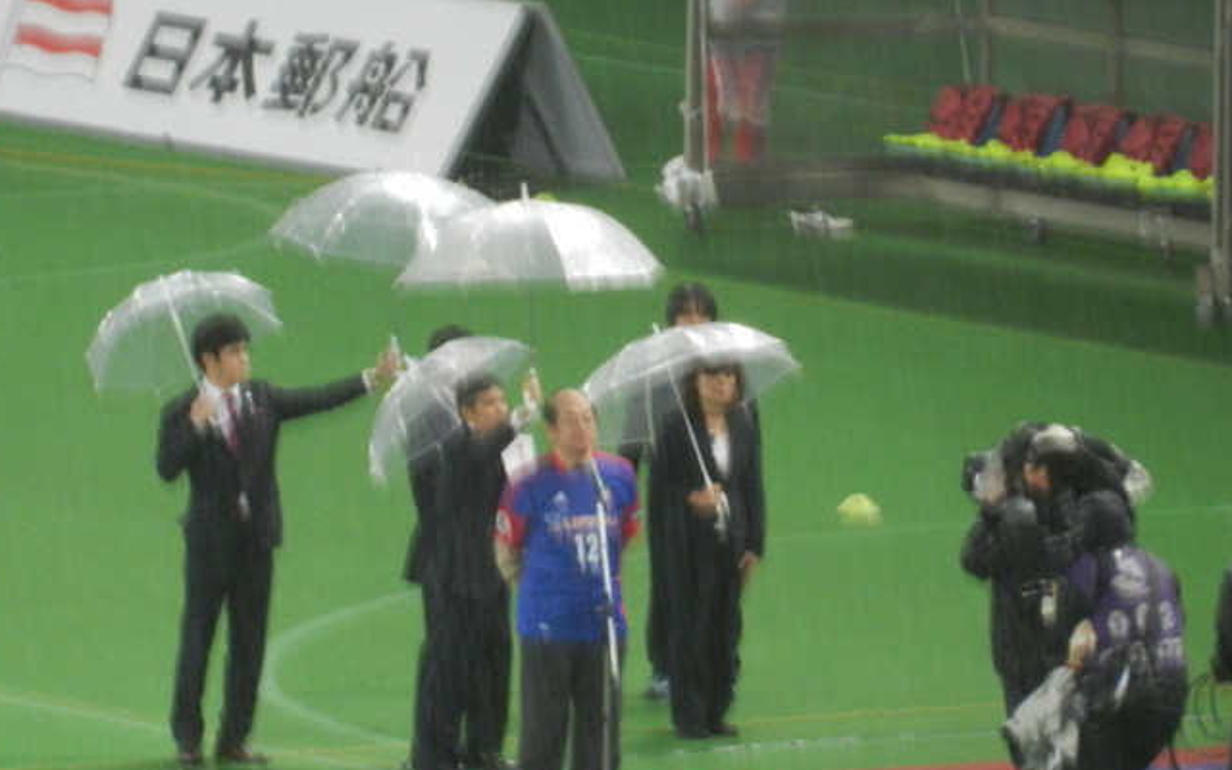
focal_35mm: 1074
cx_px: 529
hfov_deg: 2.0
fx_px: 36061
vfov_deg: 1.2
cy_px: 437
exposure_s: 1/40
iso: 400
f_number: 5.7
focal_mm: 144
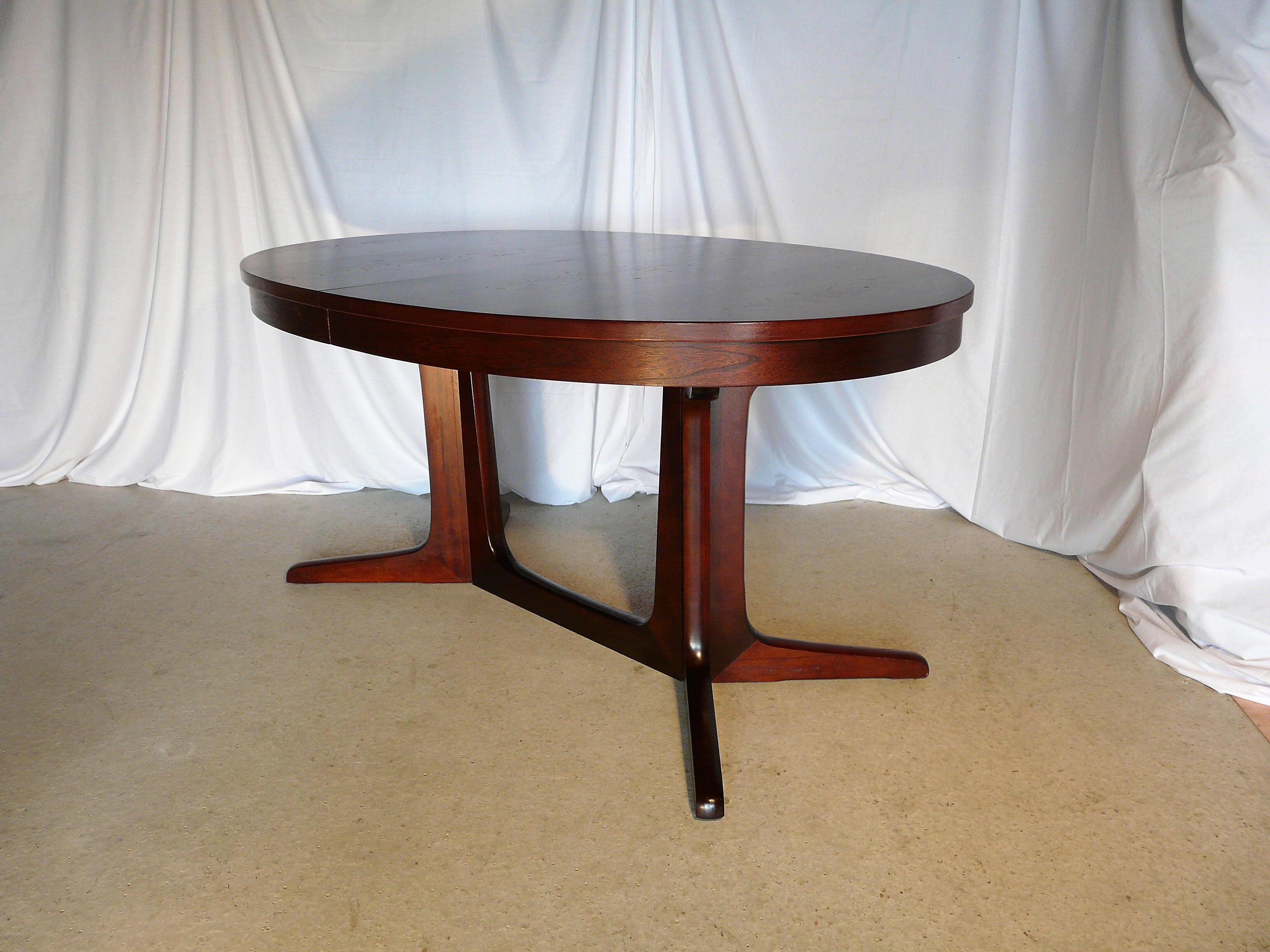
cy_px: 476
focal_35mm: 28
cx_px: 635
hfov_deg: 63.4
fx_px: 1027
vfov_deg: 49.7
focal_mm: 4.6
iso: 100
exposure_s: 1/60
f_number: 2.8
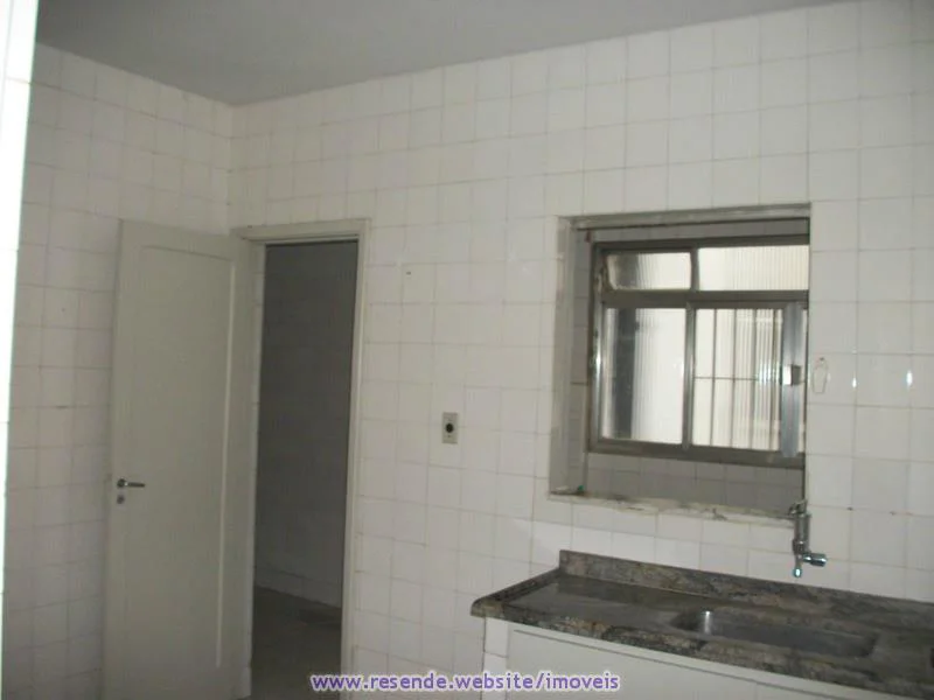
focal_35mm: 32
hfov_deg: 56.8
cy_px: 350
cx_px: 467
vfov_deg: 44.2
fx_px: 863
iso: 250
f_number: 2.9
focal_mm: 5.7
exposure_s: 1/60
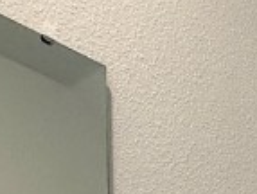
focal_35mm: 100
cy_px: 507
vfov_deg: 11.5
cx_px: 412
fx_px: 744
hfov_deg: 17.2
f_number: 2.2
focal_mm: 2.22
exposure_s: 1/120
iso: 250
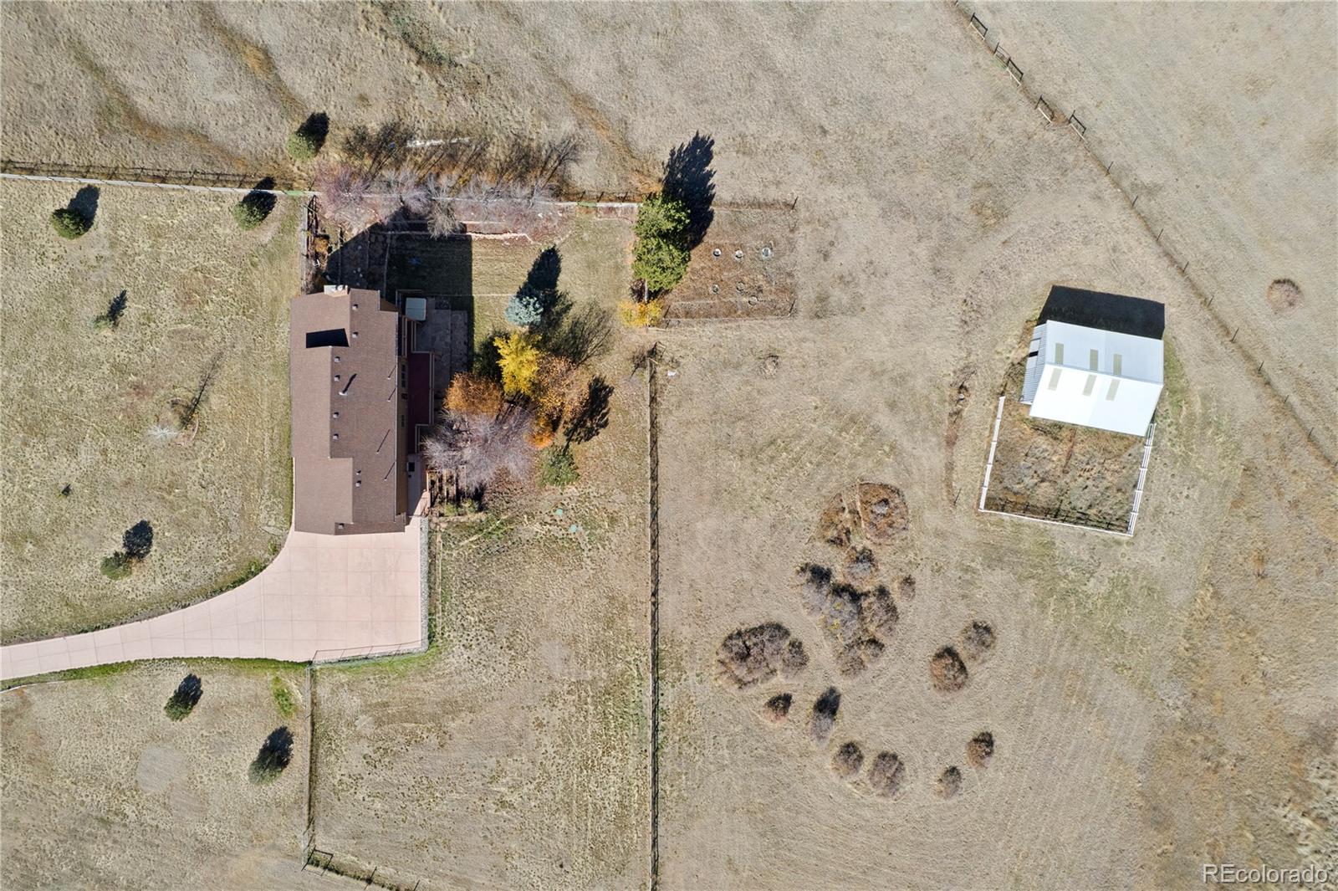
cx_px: 669
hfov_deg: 78.6
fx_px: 817
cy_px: 446
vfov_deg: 57.2
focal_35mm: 22
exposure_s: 1/640
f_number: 2.8
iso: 100
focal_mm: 8.38
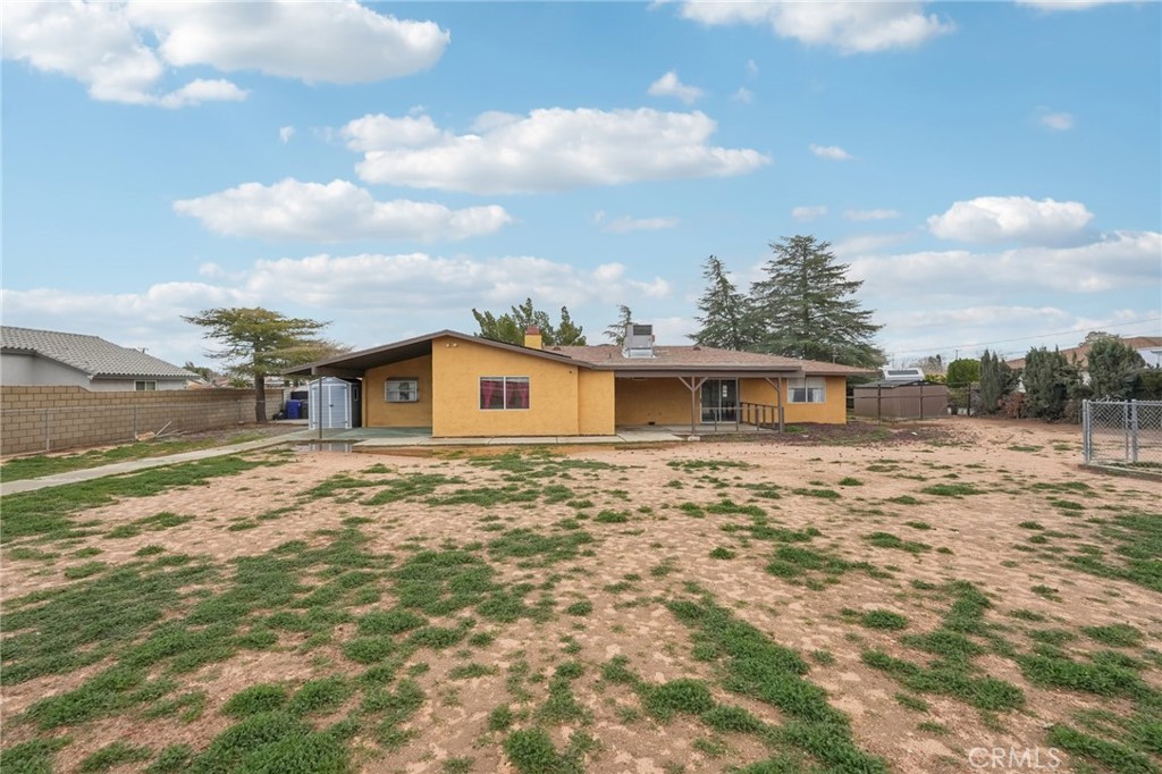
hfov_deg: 96.8
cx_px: 581
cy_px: 387
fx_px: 516
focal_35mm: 16
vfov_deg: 73.7
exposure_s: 1/500
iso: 400
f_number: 8
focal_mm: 16
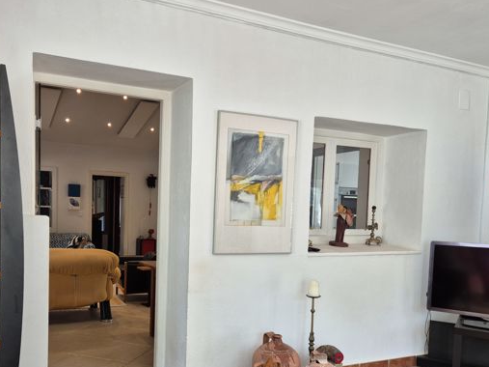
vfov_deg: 43.7
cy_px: 235
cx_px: 190
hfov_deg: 56.3
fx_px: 452
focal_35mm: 32
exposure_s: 1/100
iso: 125
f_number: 1.8
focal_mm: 5.4
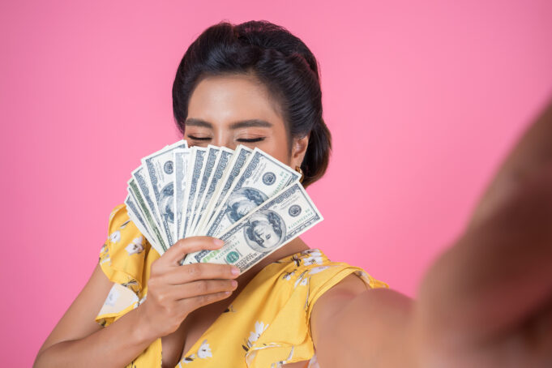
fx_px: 491
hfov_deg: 58.7
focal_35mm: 32
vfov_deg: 41.1
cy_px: 184
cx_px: 276
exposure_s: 1/100
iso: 100
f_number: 9
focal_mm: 32
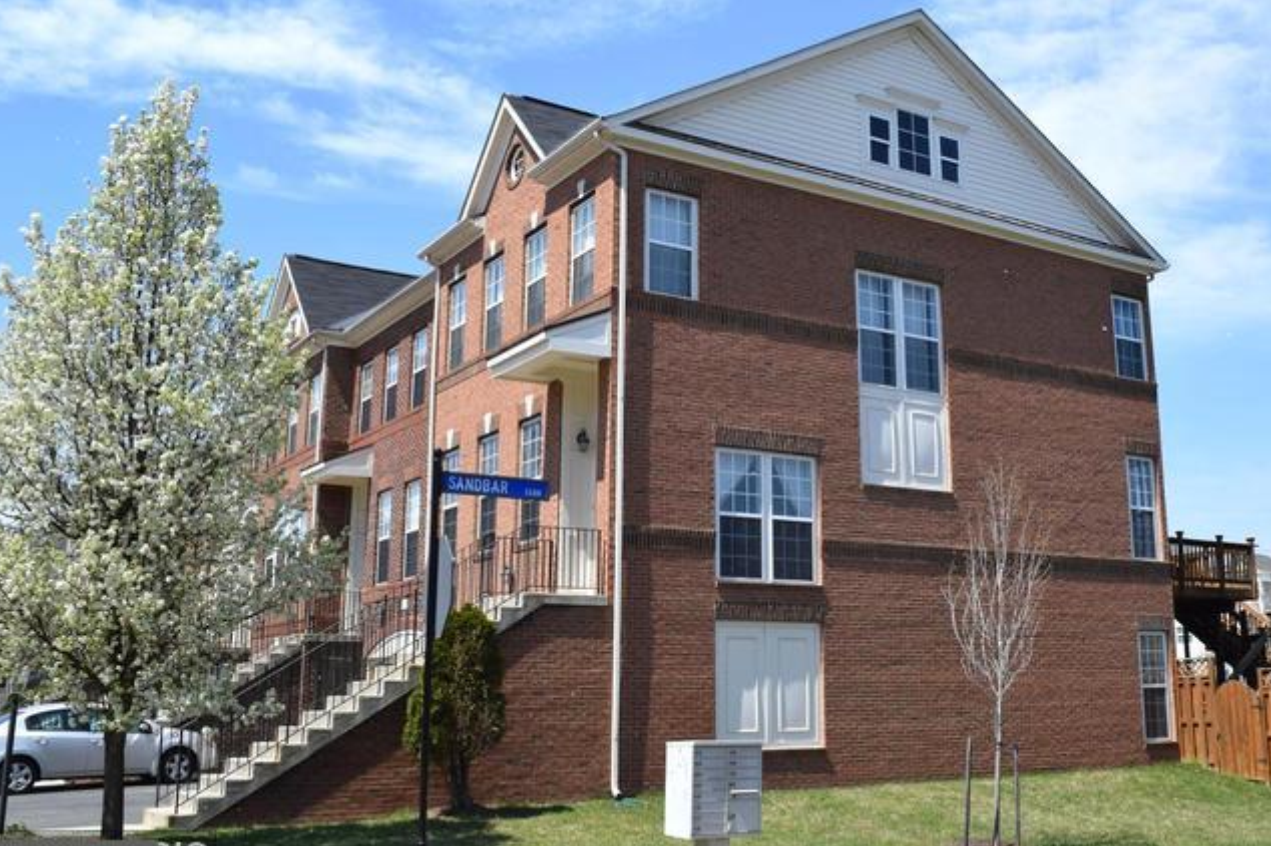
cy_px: 381
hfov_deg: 48.2
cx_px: 762
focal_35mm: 40
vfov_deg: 33.3
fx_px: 1411
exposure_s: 1/320
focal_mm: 22
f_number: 9
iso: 200
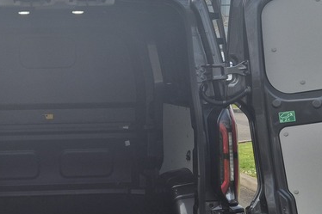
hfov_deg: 30.7
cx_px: 65
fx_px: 572
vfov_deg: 21.2
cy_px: 116
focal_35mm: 64
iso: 25
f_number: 1.8
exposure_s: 1/1976
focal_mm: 5.4
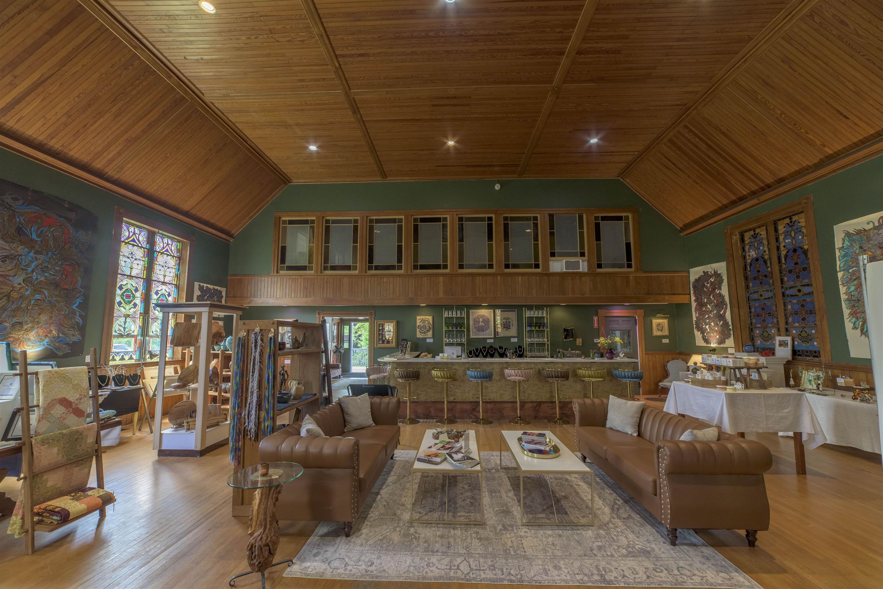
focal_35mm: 14
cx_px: 442
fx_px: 343
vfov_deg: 81.2
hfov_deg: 104.2
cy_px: 294
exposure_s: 1/200
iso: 640
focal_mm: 14
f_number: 8
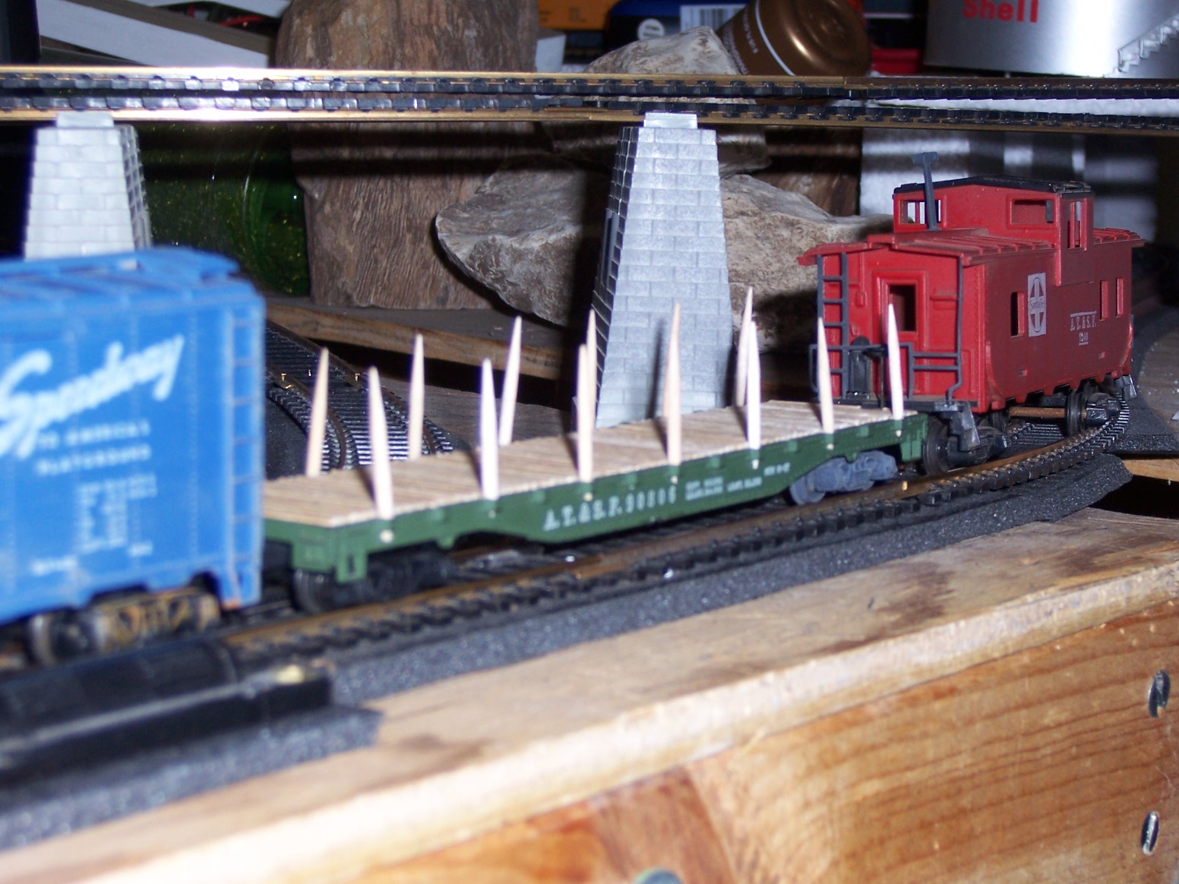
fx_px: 3031
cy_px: 442
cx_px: 590
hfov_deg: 22.0
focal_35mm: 89
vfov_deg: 16.6
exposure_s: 1/90
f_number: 4.8
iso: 80
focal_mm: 14.8
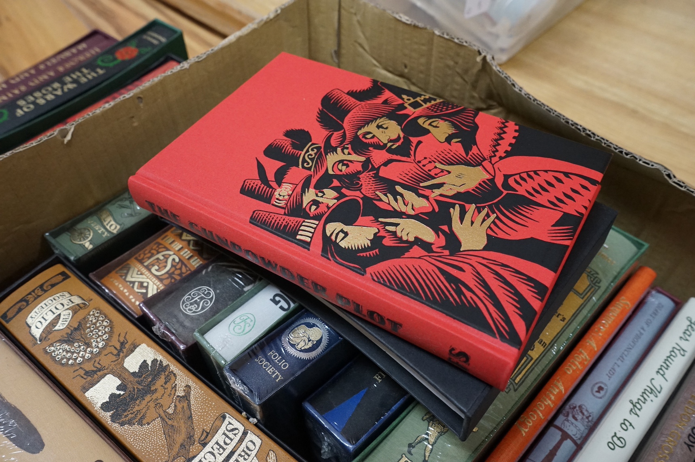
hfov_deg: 65.5
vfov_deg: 46.3
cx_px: 348
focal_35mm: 28
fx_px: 540
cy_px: 231
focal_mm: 28
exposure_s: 1/80
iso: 4000
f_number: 8
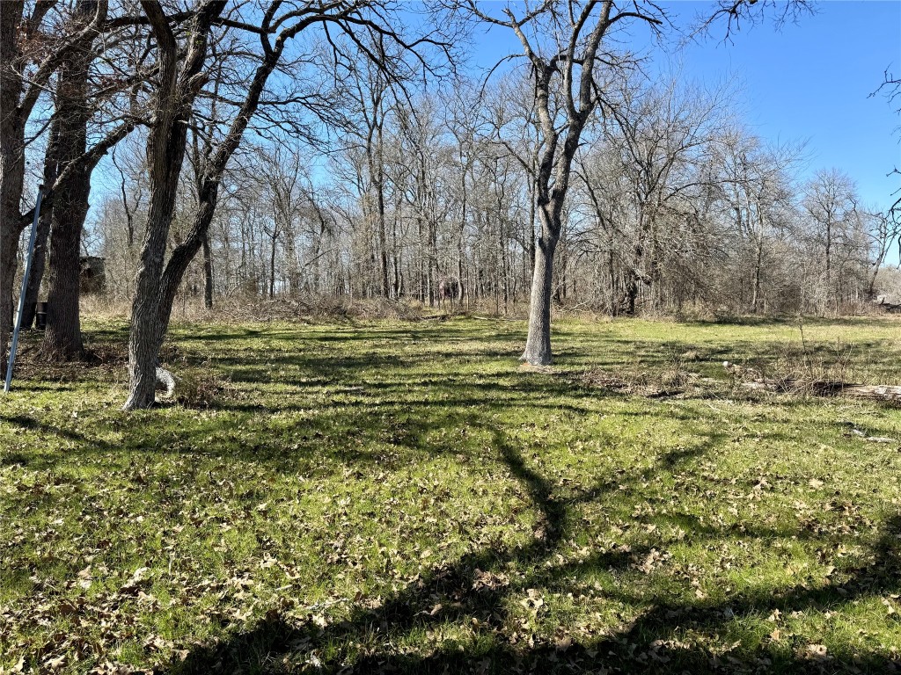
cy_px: 338
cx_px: 450
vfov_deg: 56.8
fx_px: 625
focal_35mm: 24
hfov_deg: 71.6
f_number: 1.78
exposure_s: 1/2331
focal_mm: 6.76
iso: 80
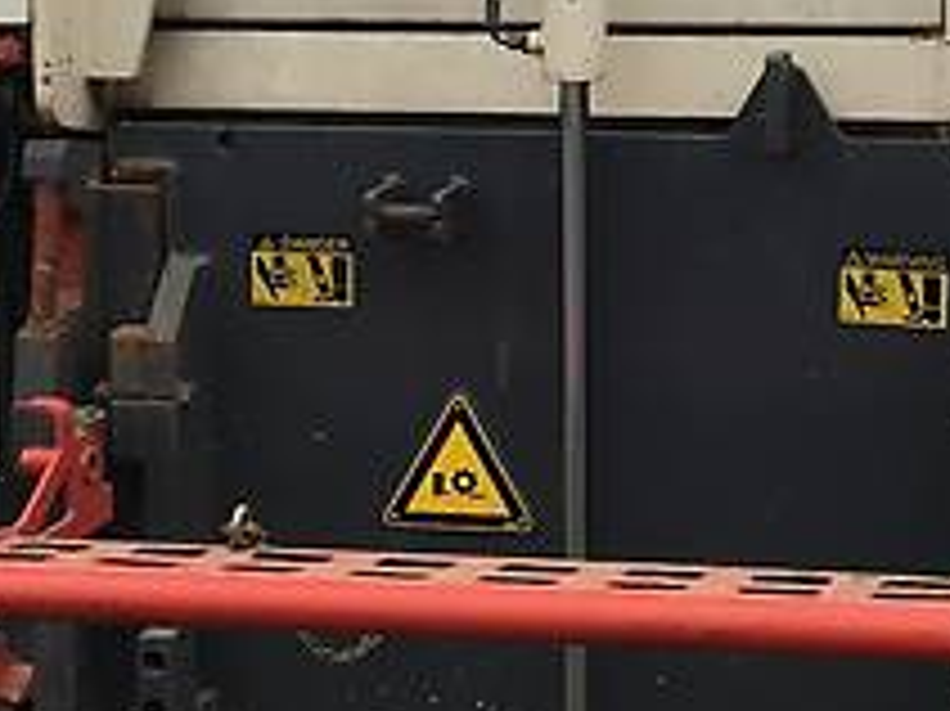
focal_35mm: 110
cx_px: 693
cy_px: 144
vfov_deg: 13.4
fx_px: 3017
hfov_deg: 17.8
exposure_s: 1/282
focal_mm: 4.2
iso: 25
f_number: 2.2
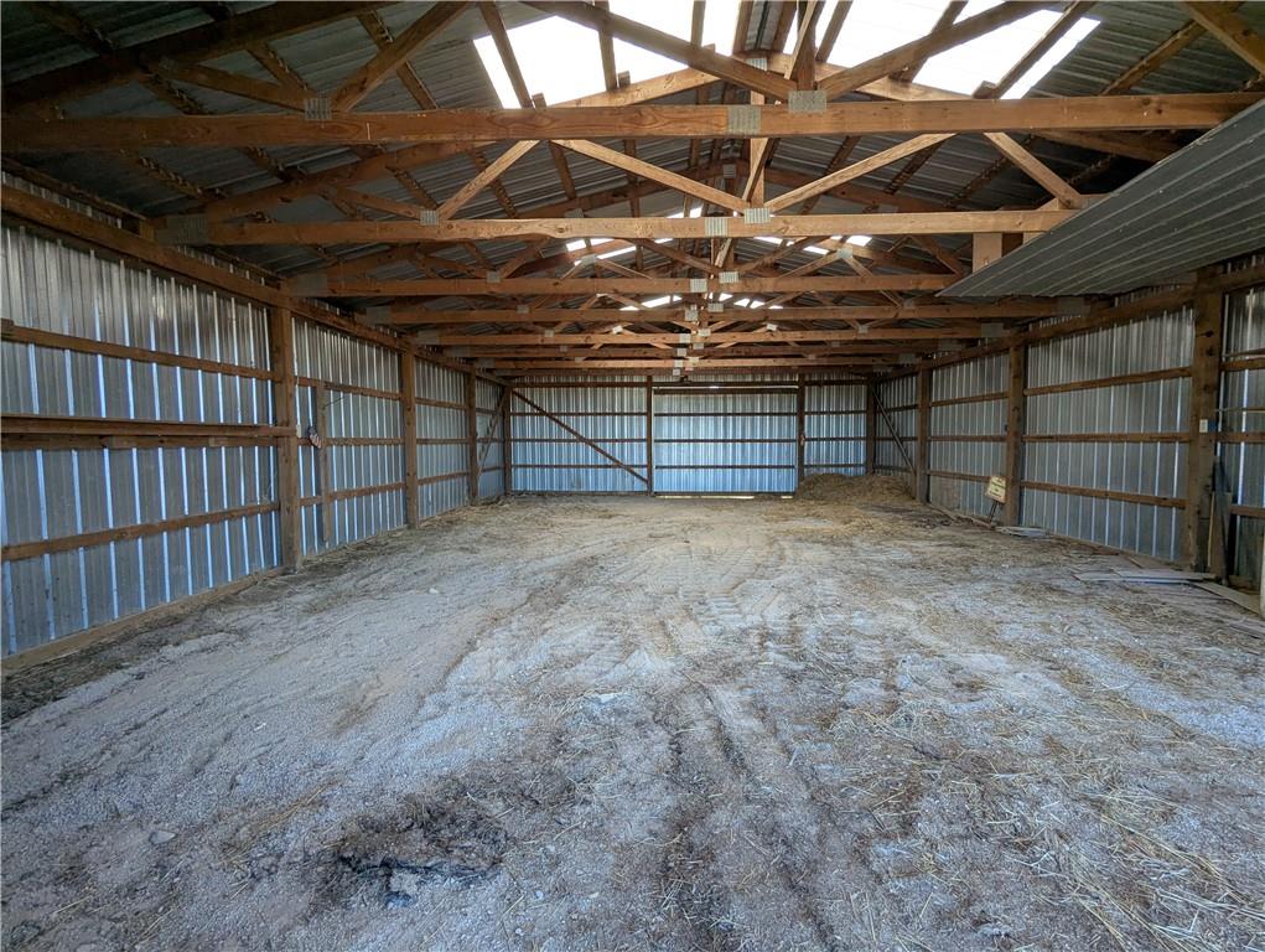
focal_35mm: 16
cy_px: 476
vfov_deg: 78.2
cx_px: 632
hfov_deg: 94.4
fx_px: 585
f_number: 2.2
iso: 88
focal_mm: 2.35
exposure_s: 1/207
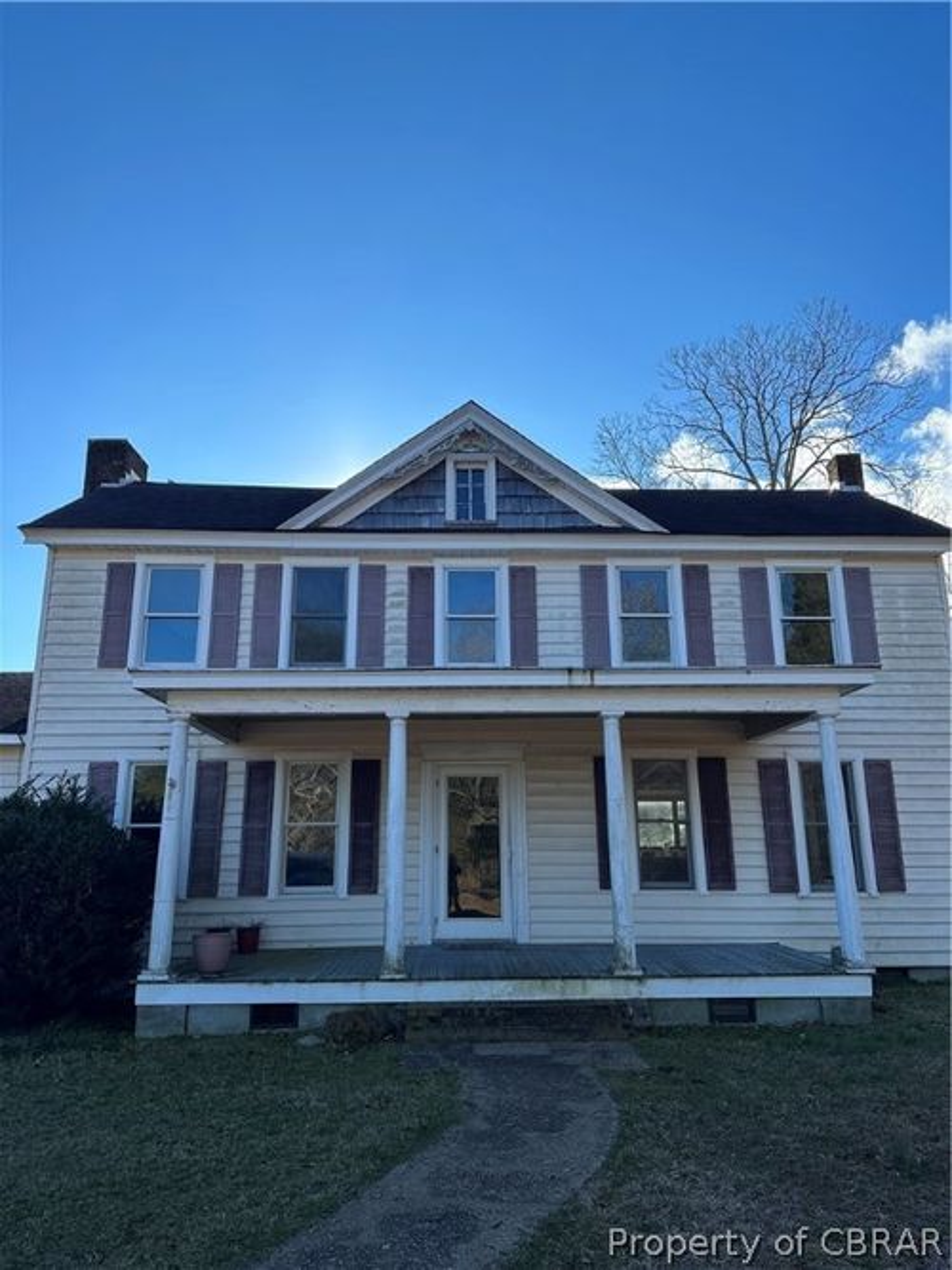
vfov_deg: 71.6
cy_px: 635
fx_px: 880
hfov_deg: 56.8
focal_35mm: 24
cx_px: 476
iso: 80
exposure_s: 1/3472
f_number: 1.78
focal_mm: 6.86
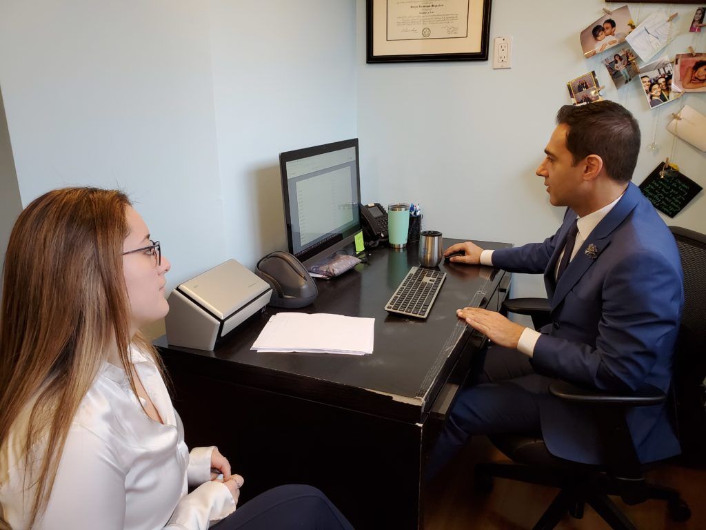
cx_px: 353
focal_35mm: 26
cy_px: 265
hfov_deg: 67.3
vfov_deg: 53.1
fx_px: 530
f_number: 2.4
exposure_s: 1/60
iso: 200
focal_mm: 4.3
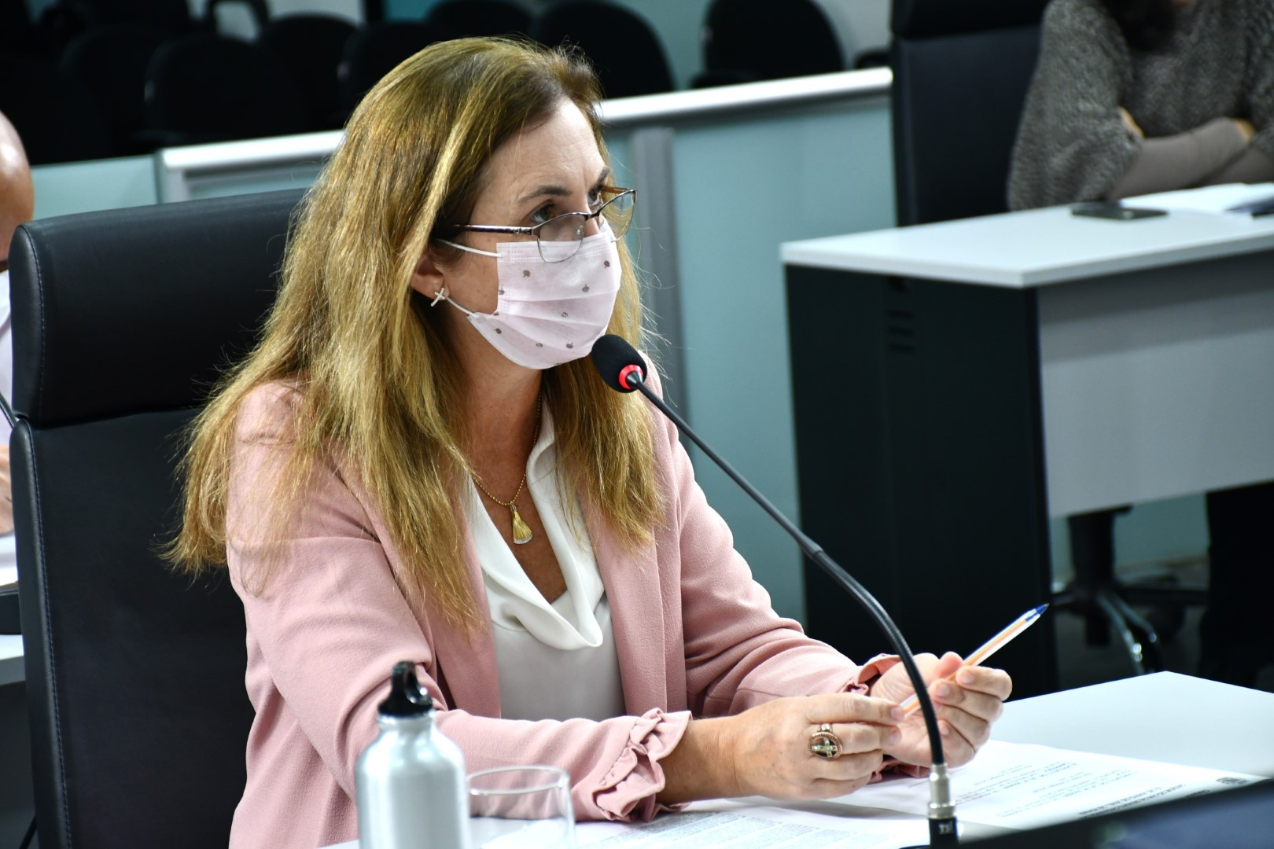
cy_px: 424
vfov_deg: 10.2
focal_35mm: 135
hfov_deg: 15.2
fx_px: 4777
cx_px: 637
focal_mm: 90
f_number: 5.3
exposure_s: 1/80
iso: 800
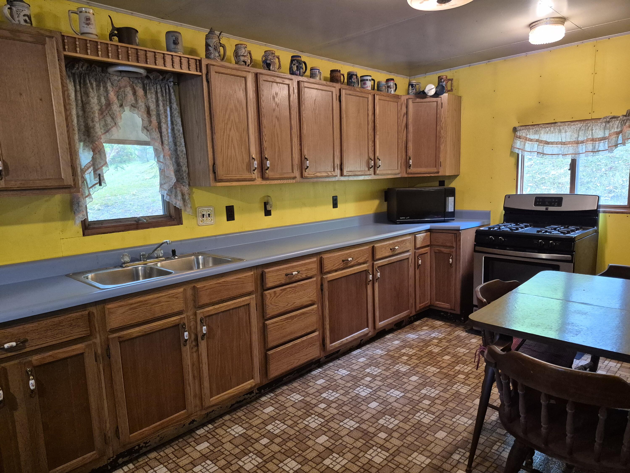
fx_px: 419
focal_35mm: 23
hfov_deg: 73.9
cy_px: 236
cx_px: 315
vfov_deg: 58.9
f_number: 1.8
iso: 1000
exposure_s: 1/120
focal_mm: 5.4
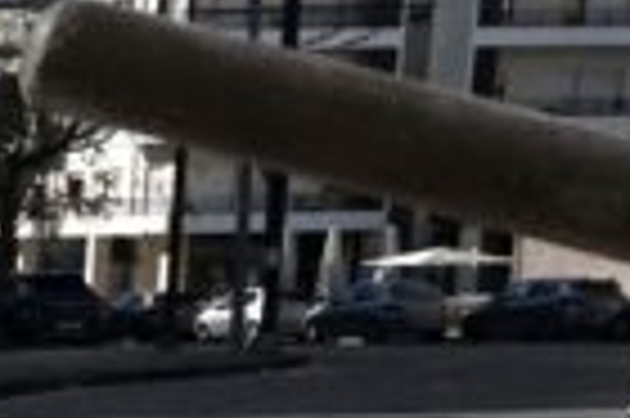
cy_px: 894
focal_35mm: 139
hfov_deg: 12.2
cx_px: -819
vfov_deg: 9.1
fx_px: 2430
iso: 2000
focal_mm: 10.07
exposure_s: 1/1600
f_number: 5.6
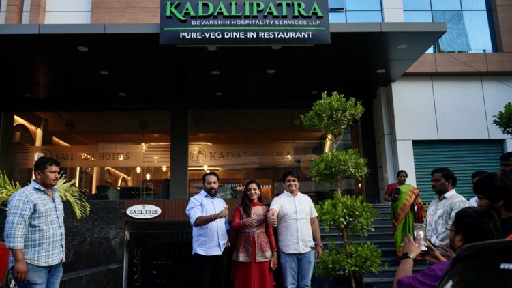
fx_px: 407
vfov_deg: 38.9
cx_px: 256
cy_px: 154
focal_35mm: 30
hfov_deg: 64.3
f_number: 3.5
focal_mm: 28
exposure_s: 1/500
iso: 250
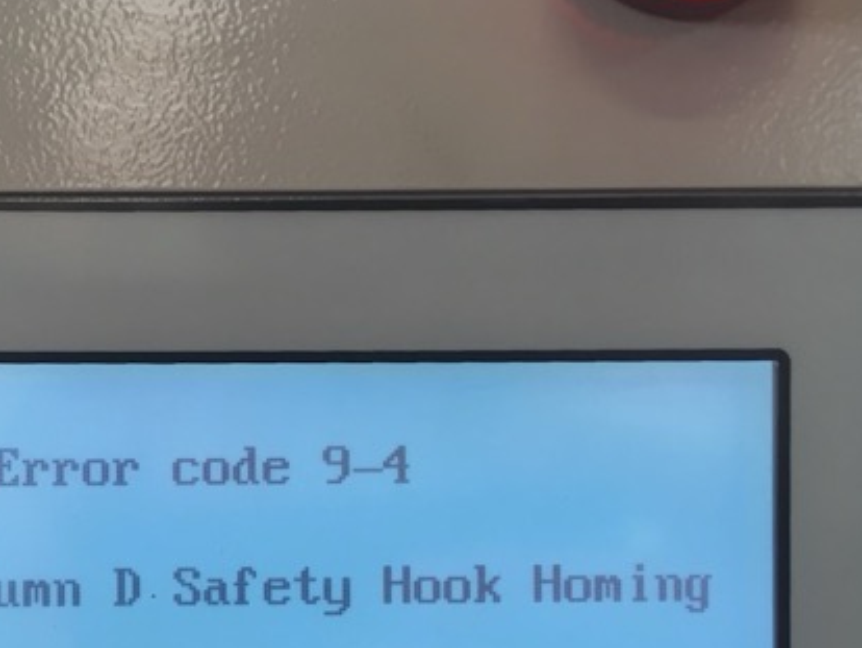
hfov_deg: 33.1
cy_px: 550
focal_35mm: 56
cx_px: 140
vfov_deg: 25.5
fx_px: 1395
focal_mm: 4.15
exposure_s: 1/33
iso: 25
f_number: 2.2
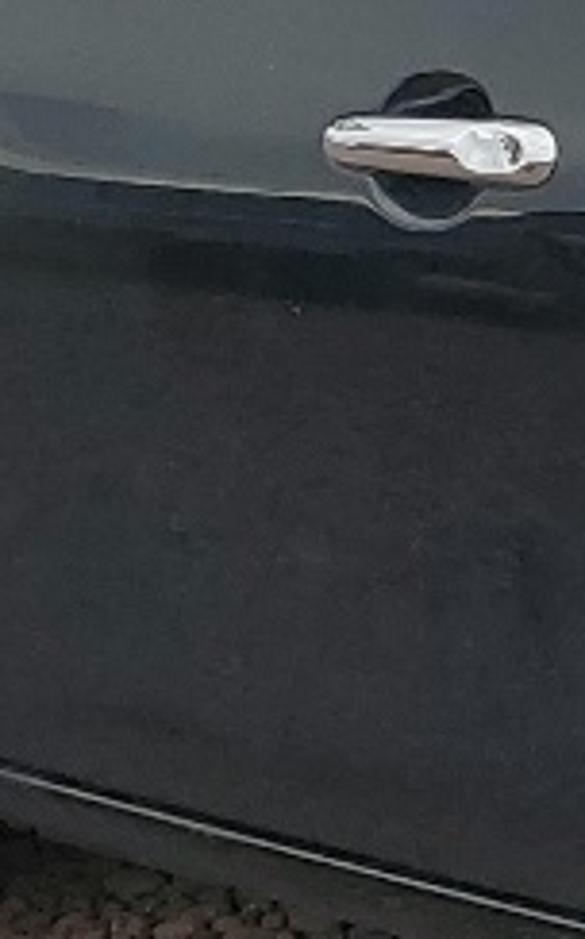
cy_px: 439
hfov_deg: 6.4
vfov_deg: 11.6
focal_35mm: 181
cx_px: 1940
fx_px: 4628
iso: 50
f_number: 1.5
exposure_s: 1/833
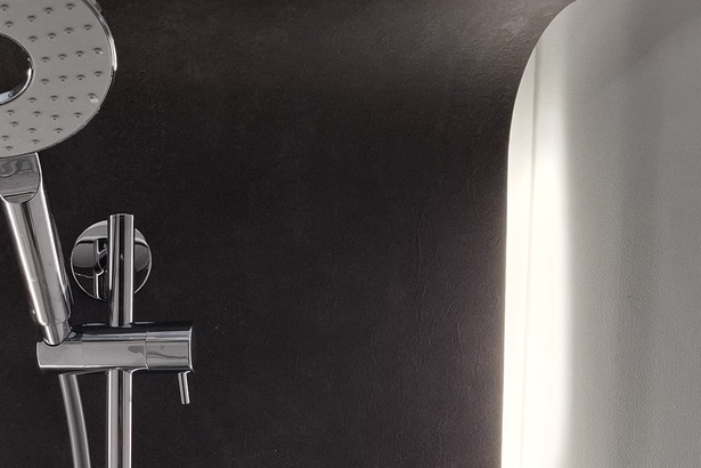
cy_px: 476
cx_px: 8
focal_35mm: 56
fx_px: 1090
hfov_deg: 32.9
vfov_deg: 23.1
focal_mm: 5.54
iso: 160
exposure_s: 1/100
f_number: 1.8
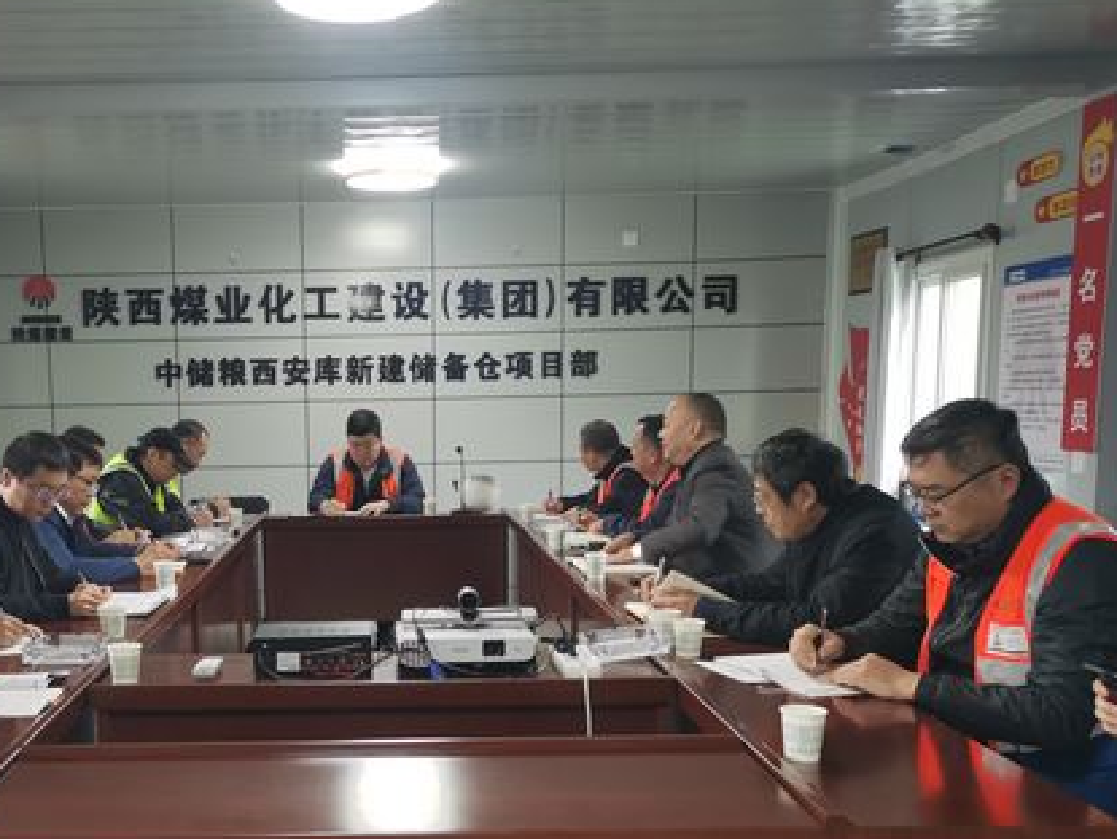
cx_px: 342
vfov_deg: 36.4
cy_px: 570
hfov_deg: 46.8
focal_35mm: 39
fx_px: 1260
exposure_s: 1/50
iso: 320
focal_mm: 5.58
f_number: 1.8
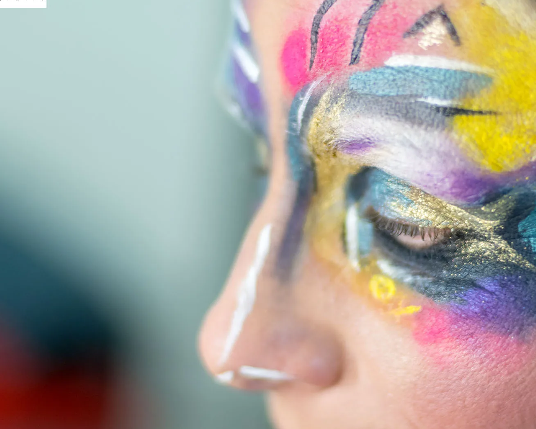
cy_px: 224
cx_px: 334
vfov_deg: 15.0
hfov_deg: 18.6
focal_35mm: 103
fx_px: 1634
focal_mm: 50
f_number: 2
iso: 400
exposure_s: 1/125
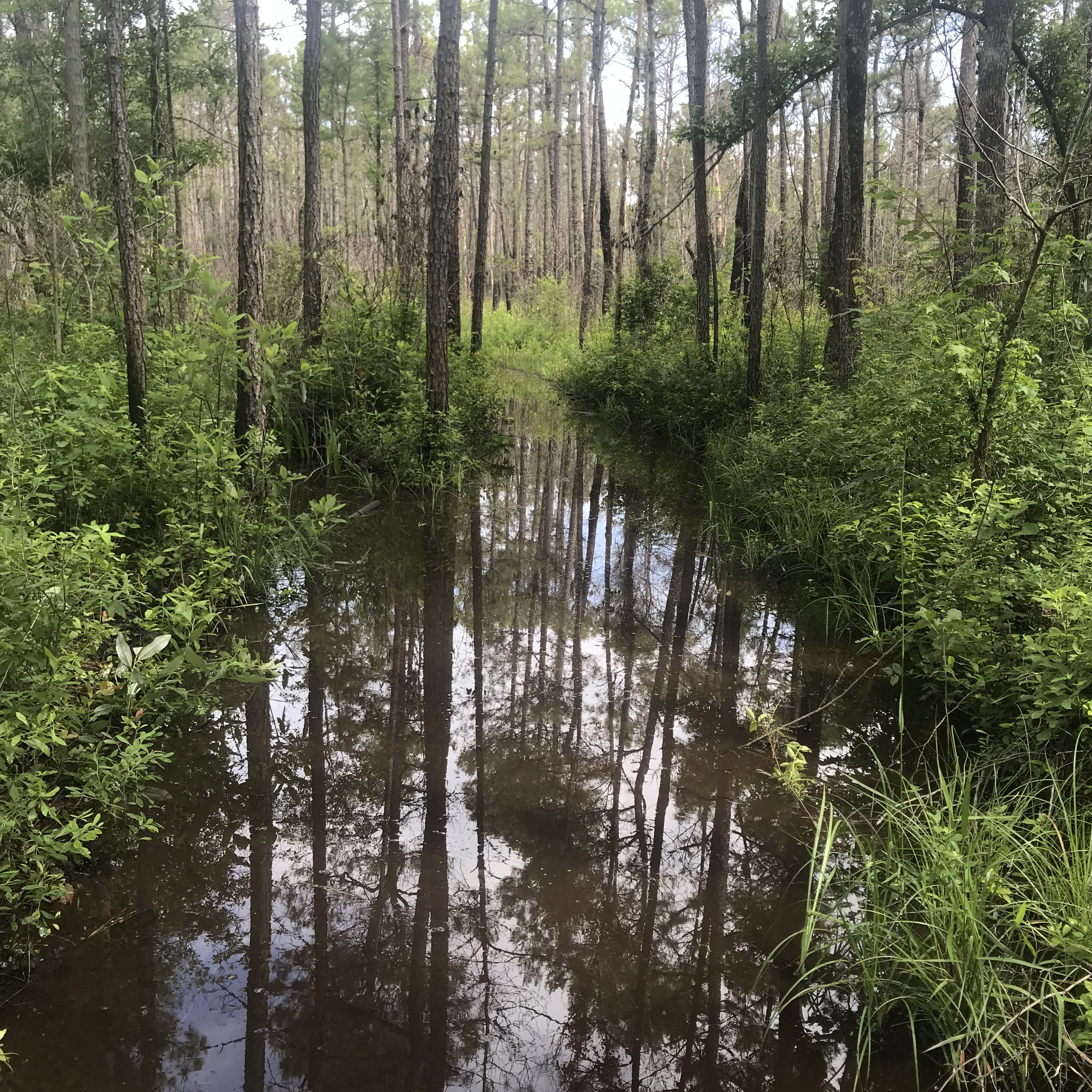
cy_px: 546
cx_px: 553
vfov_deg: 48.5
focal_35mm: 34
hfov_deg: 48.4
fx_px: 1213
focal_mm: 3.99
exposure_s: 1/295
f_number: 1.8
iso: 20
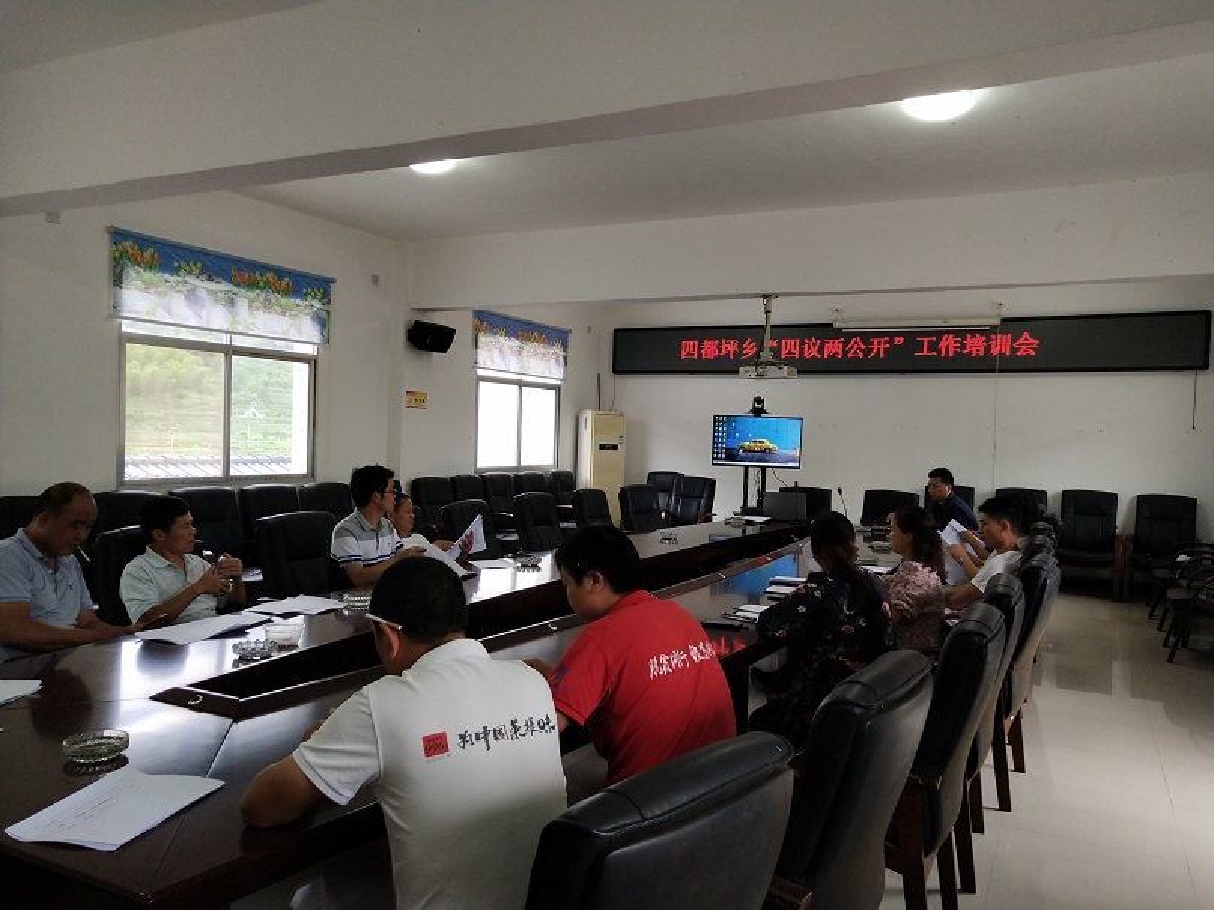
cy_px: 455
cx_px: 607
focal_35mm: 30
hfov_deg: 60.0
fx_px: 1052
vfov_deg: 46.8
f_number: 1.8
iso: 220
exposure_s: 1/100
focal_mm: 3.95
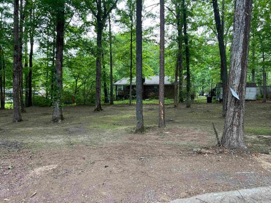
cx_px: 136
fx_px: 204
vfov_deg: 53.1
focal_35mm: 26
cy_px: 102
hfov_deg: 67.3
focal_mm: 5.7
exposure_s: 1/171
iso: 50
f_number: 1.5
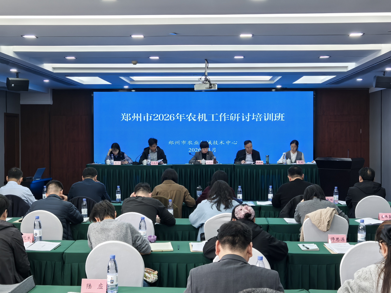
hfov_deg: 38.2
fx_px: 565
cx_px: 196
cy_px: 146
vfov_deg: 29.1
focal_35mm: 50
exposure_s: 1/100
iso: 64
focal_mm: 5.35
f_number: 1.8
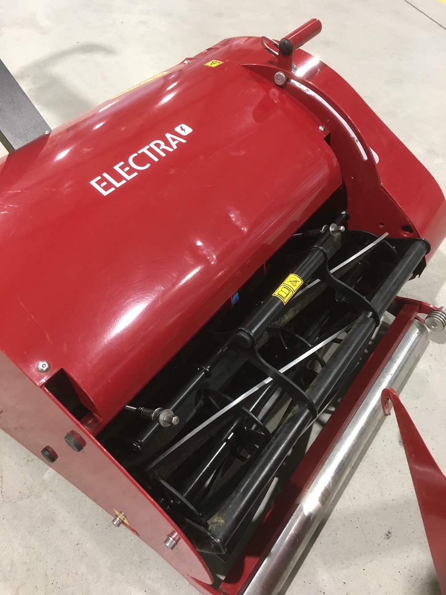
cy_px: 298
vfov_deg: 61.7
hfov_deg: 48.2
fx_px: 498
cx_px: 223
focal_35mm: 29
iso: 125
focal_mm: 4.15
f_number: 2.2
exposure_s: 1/33
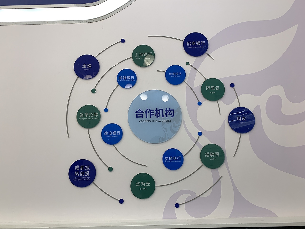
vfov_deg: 53.1
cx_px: 152
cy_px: 114
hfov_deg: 67.3
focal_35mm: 26
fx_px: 229
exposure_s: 1/100
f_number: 1.8
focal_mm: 4.25
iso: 40
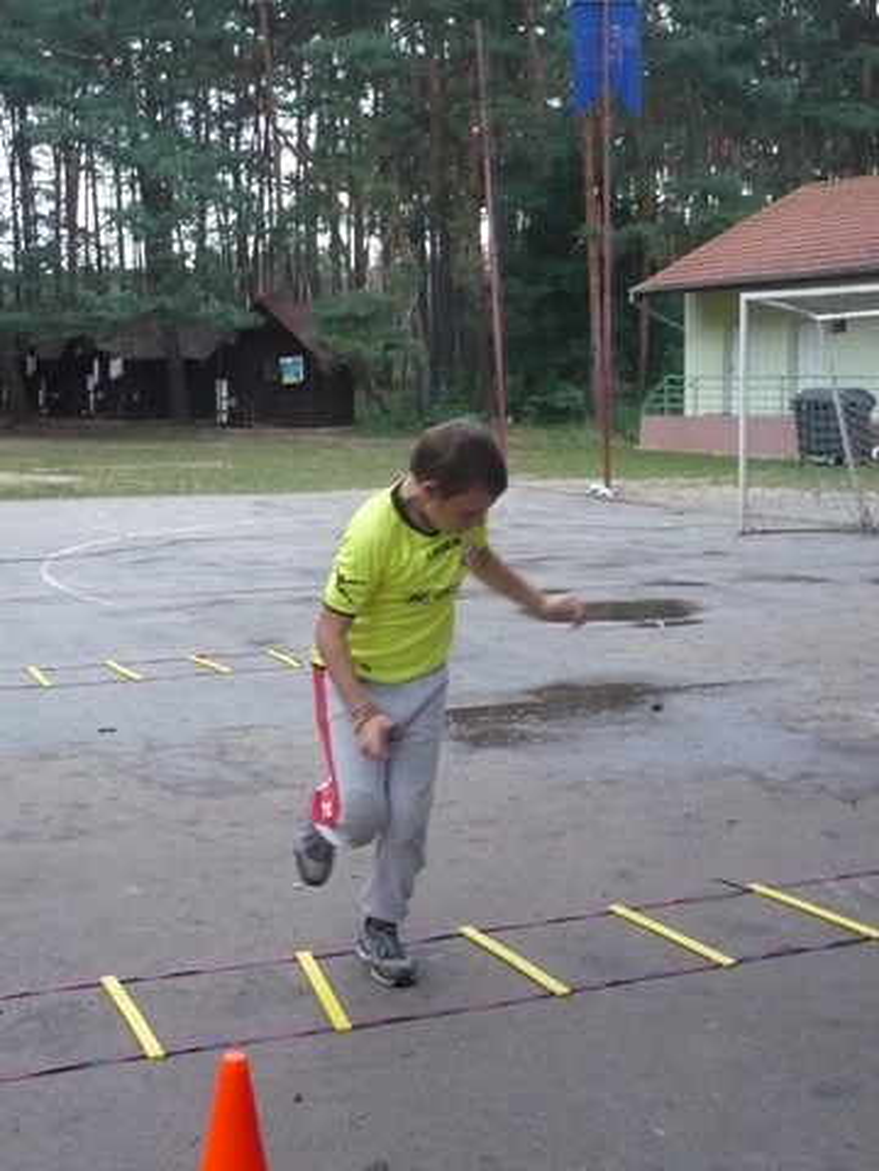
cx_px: 440
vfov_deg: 38.9
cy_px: 586
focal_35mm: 49
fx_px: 1659
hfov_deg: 29.7
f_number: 2.9
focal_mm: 6
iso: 400
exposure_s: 1/125
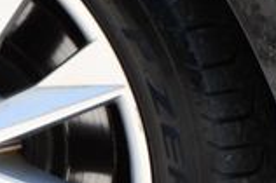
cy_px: 136
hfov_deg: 2.8
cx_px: -44
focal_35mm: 740
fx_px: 5667
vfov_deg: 1.9
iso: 400
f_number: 5.6
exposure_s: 1/250
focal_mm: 122
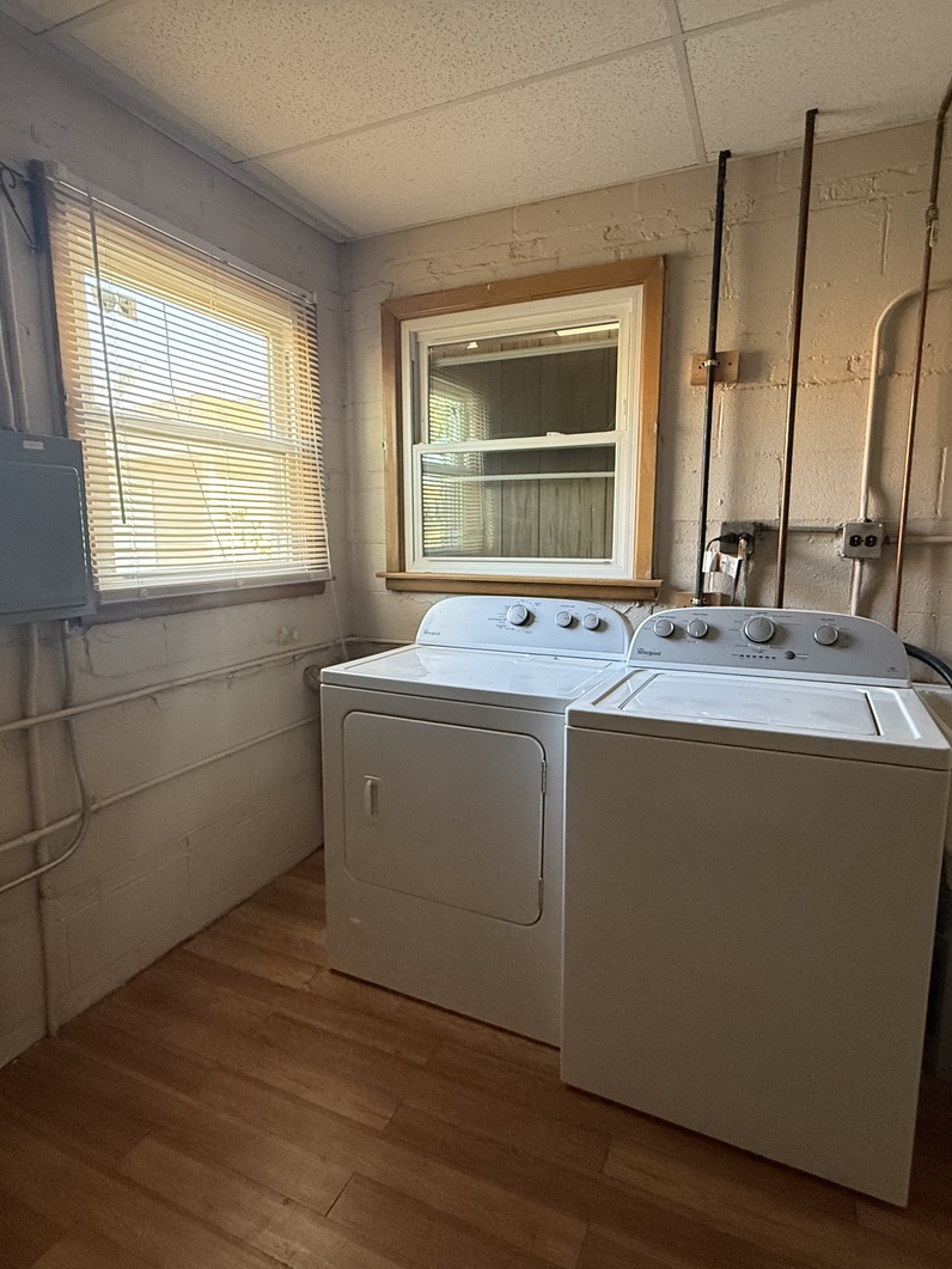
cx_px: 460
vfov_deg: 84.7
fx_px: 697
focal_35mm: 19
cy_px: 641
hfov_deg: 68.7
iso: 320
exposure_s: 1/83
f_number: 2.2
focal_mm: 2.22
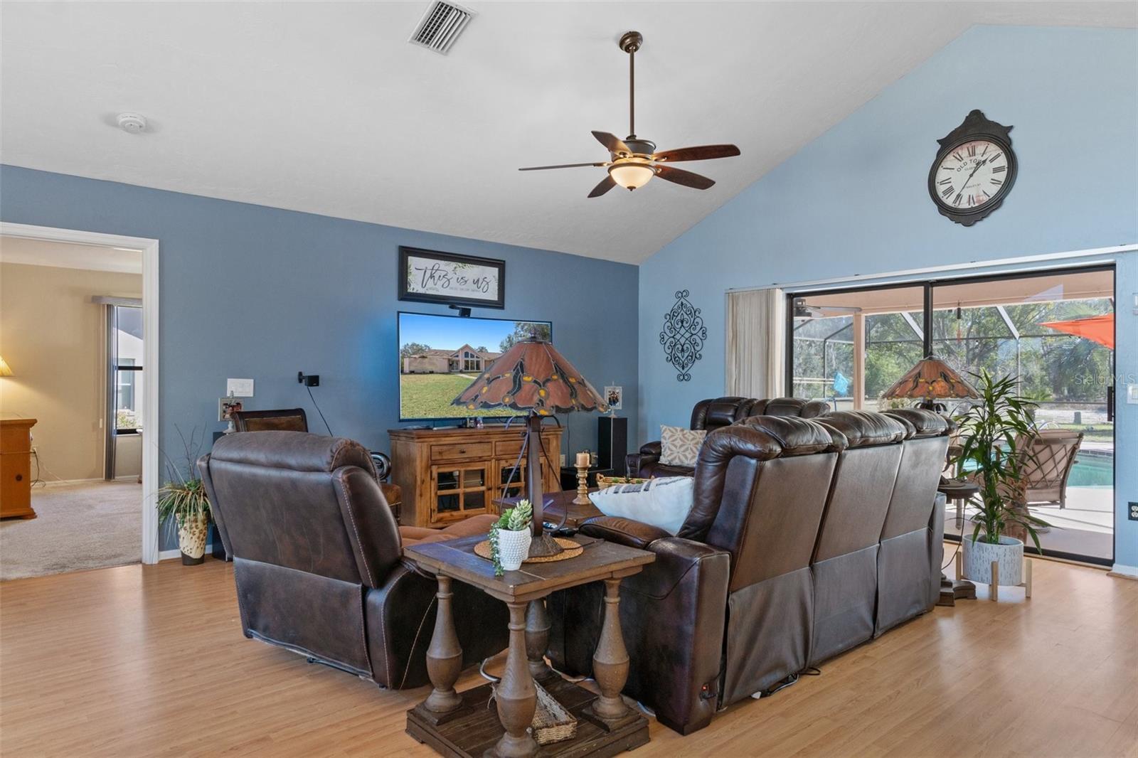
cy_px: 379
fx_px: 664
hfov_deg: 81.2
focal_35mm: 21
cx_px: 569
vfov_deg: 59.5
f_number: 8
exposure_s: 1/1.25
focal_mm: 14
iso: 320
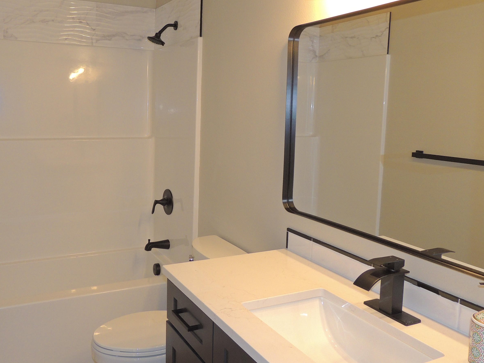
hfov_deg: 57.7
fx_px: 433
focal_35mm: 31
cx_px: 184
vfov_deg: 45.2
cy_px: 144
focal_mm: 4.3
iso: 250
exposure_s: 1/40
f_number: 3
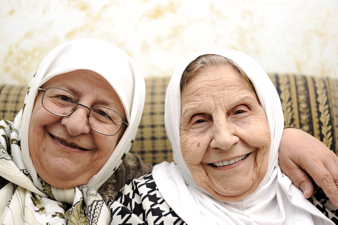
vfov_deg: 13.0
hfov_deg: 19.5
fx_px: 985
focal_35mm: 105
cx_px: 169
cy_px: 112
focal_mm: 105
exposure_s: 1/125
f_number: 3
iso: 100
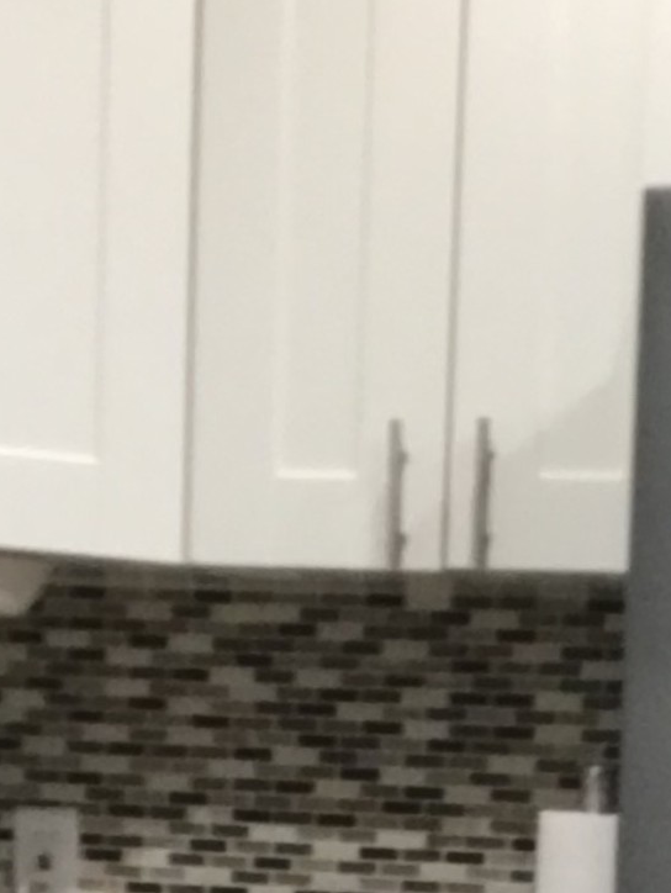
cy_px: 1269
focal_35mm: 118
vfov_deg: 15.6
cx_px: 574
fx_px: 3046
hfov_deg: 12.5
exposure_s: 1/30
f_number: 2.2
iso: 80
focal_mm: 2.87
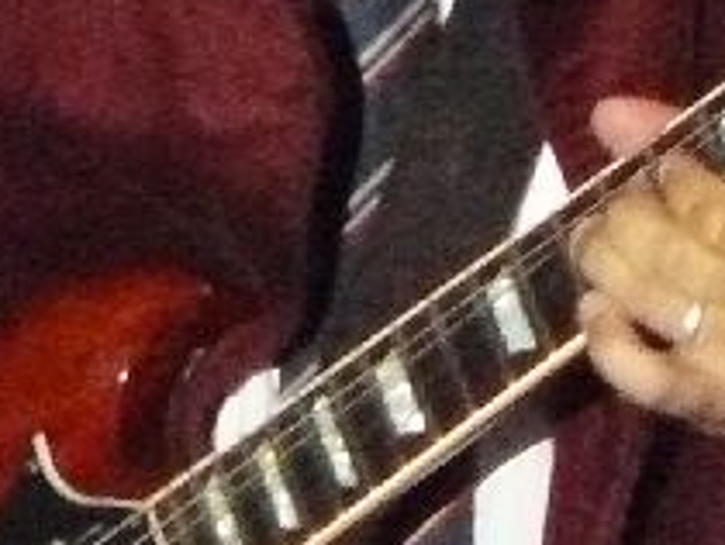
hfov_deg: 0.9
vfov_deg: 0.7
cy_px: 190
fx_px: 45585
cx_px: 418
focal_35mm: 2174
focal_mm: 62
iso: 800
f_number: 3.3
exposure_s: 1/80
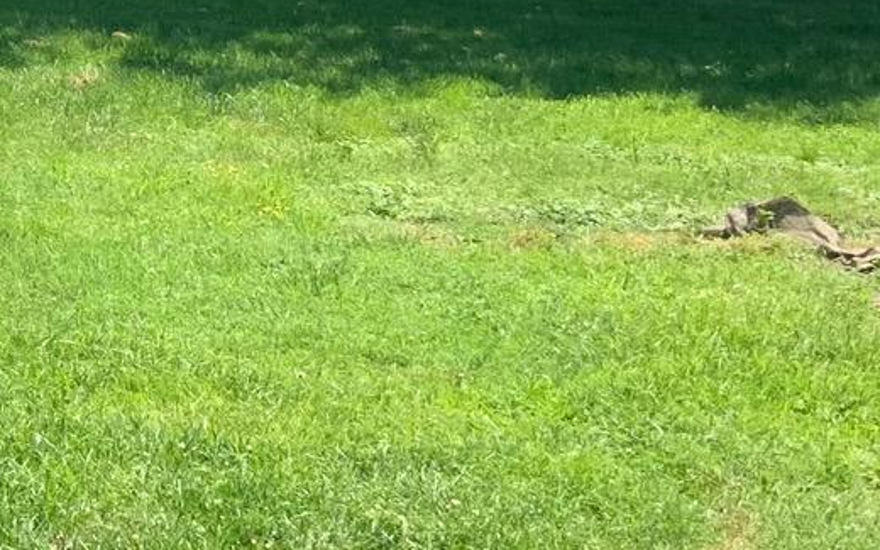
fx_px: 2902
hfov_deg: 15.9
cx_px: -420
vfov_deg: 10.6
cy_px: -125
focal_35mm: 121
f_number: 1.8
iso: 16
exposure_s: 1/627
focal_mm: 3
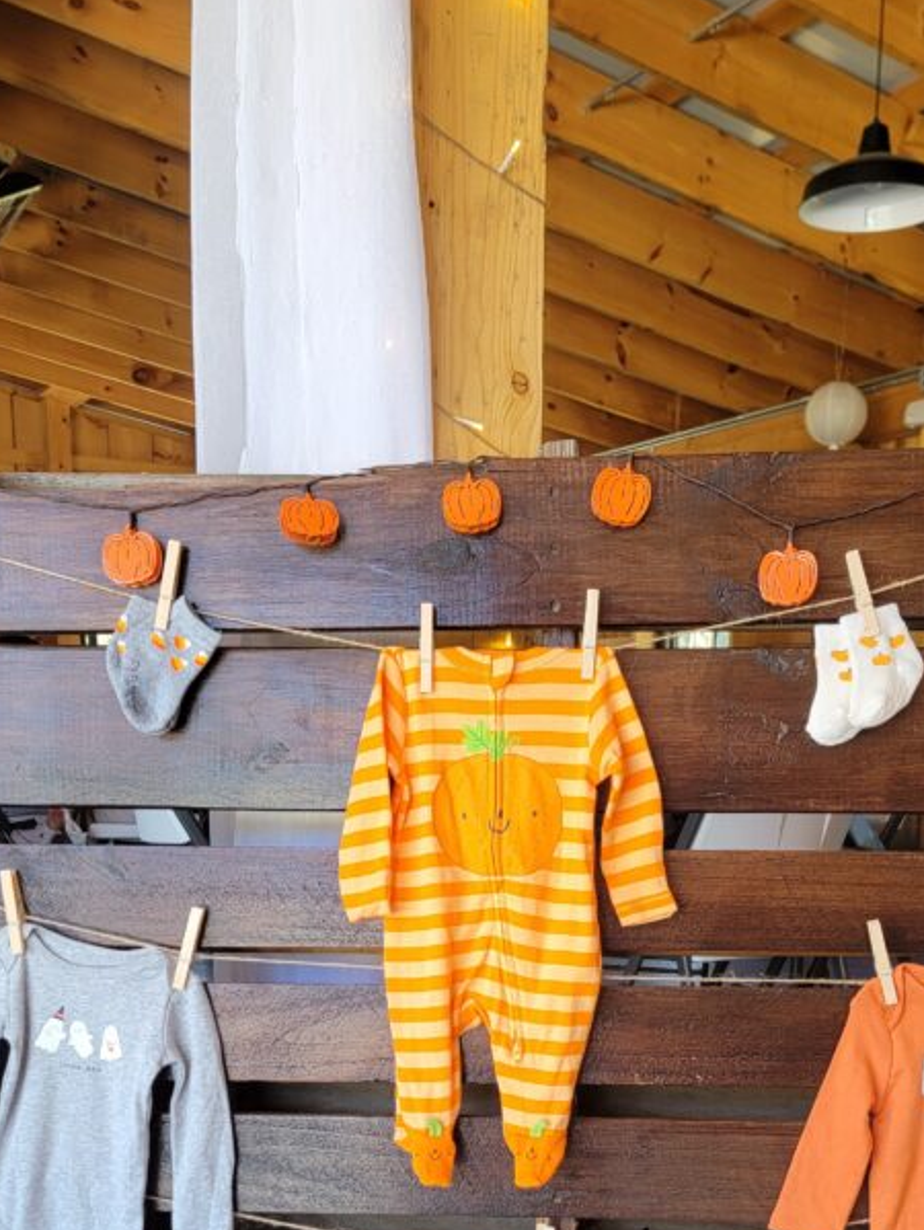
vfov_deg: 43.5
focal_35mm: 41
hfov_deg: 35.1
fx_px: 1458
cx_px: 536
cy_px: 994
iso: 100
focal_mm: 6.7
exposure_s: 1/120
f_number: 1.8
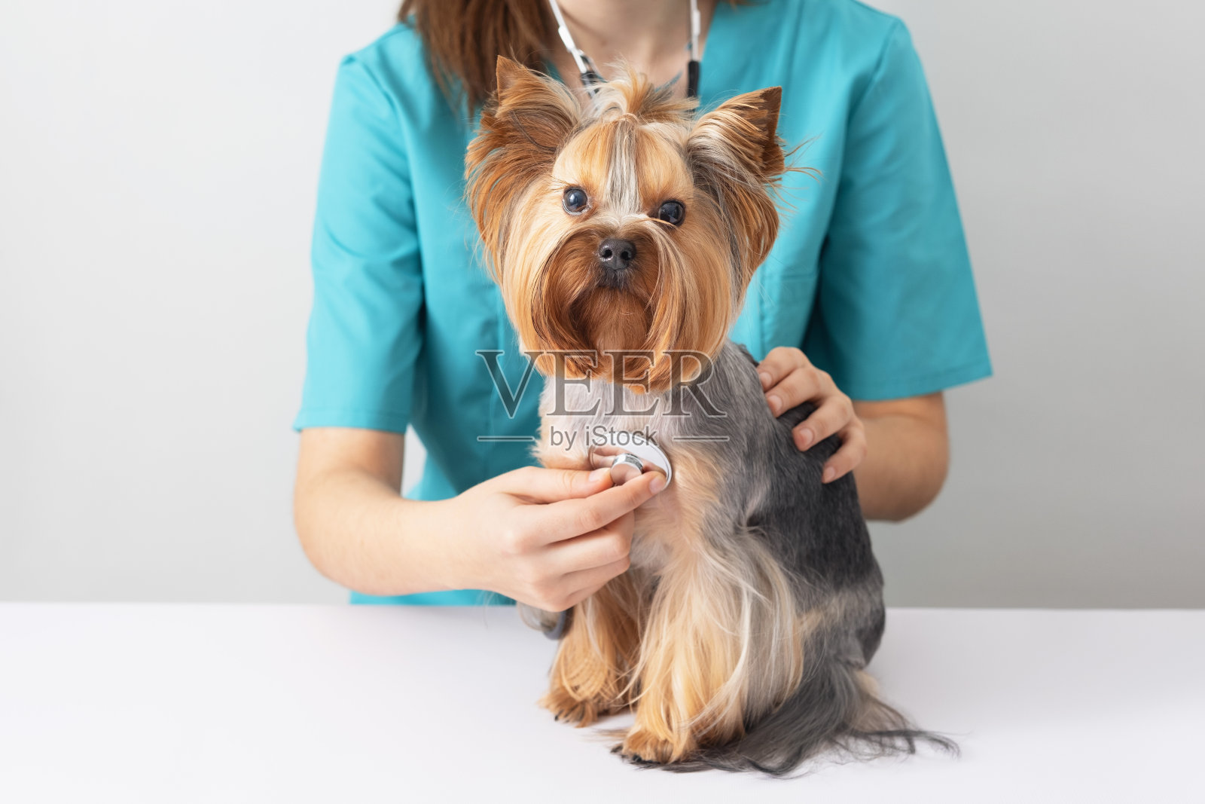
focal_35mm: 84
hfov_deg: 24.2
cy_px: 402
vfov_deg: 16.3
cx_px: 602
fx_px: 2812
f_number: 4
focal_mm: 56
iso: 320
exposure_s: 1/125
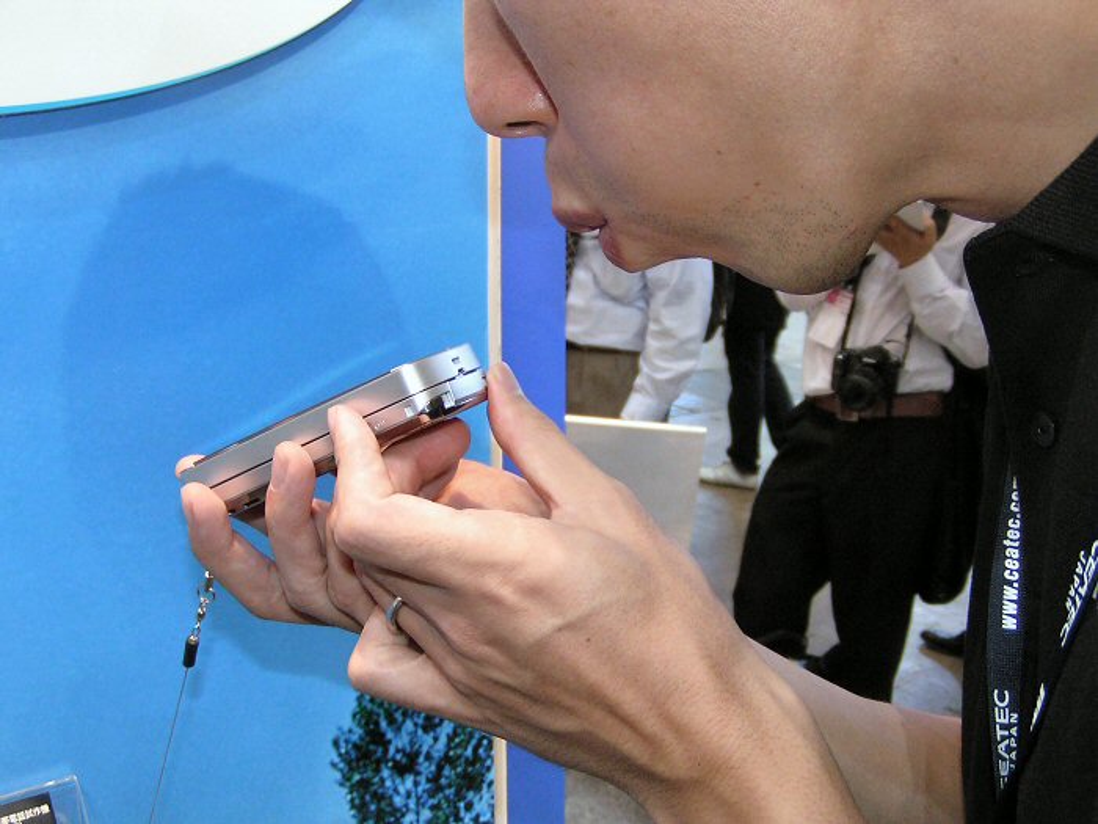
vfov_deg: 37.7
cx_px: 549
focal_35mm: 38
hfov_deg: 49.0
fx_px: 1205
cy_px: 412
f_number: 2.8
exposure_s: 1/40
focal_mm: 5.8
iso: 200
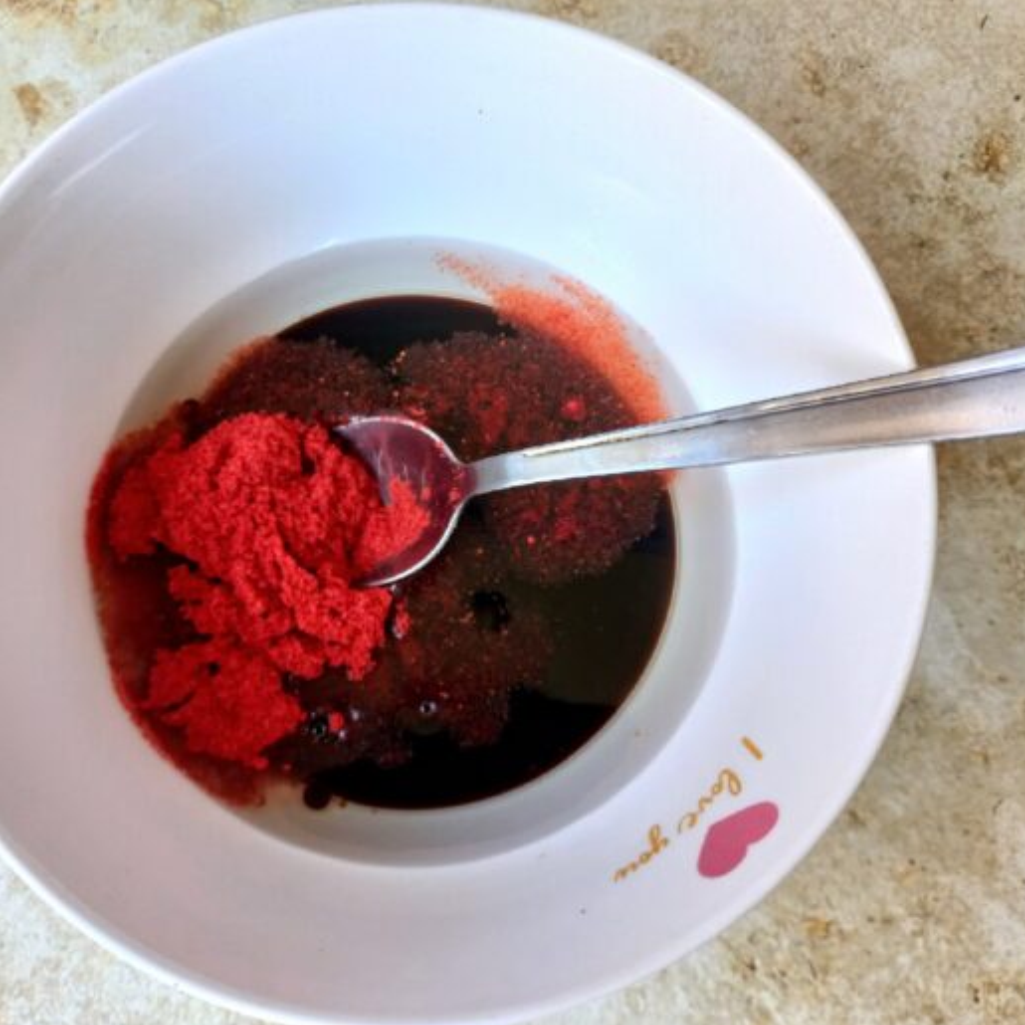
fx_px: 1005
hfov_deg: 53.8
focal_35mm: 30
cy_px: 517
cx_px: 440
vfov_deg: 54.0
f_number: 1.8
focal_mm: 4.6
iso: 160
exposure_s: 1/33
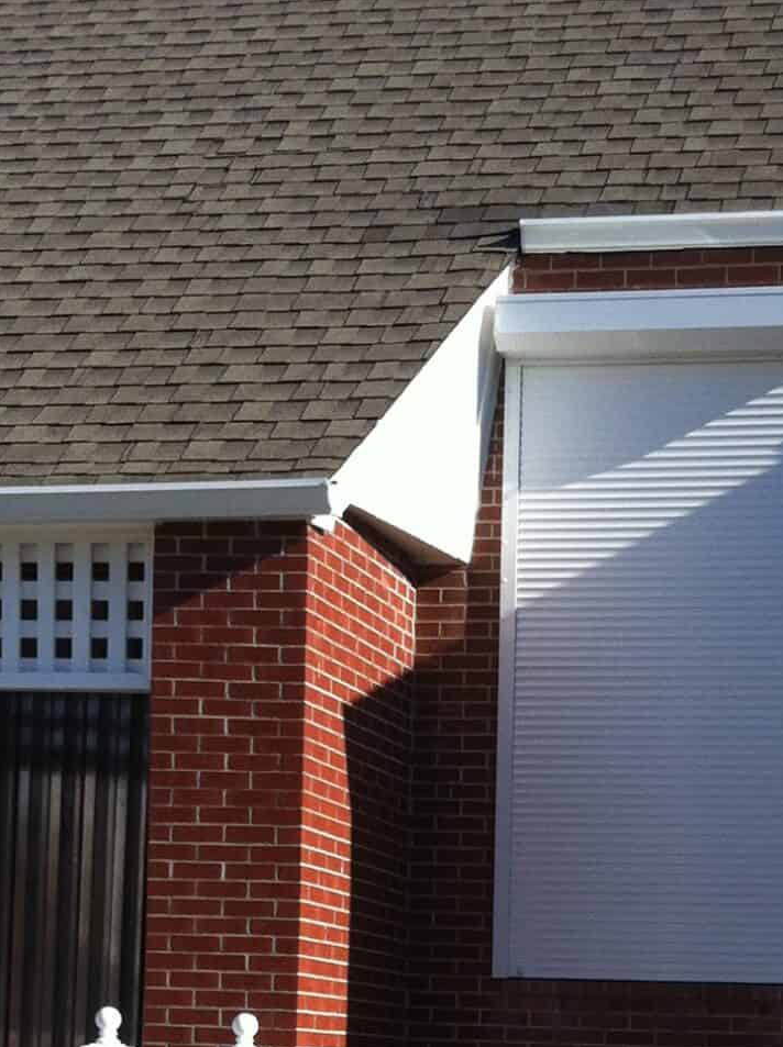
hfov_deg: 15.6
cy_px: 1123
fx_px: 2842
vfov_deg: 20.0
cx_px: 609
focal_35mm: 94
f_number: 2.8
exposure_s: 1/1077
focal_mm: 3.85
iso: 80
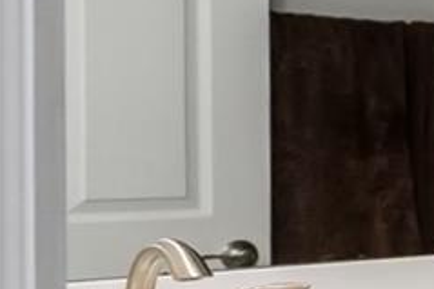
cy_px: 187
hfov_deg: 10.1
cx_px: 1449
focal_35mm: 107
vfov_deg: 12.8
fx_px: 1289
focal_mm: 16
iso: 2500
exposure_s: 1/160
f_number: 4
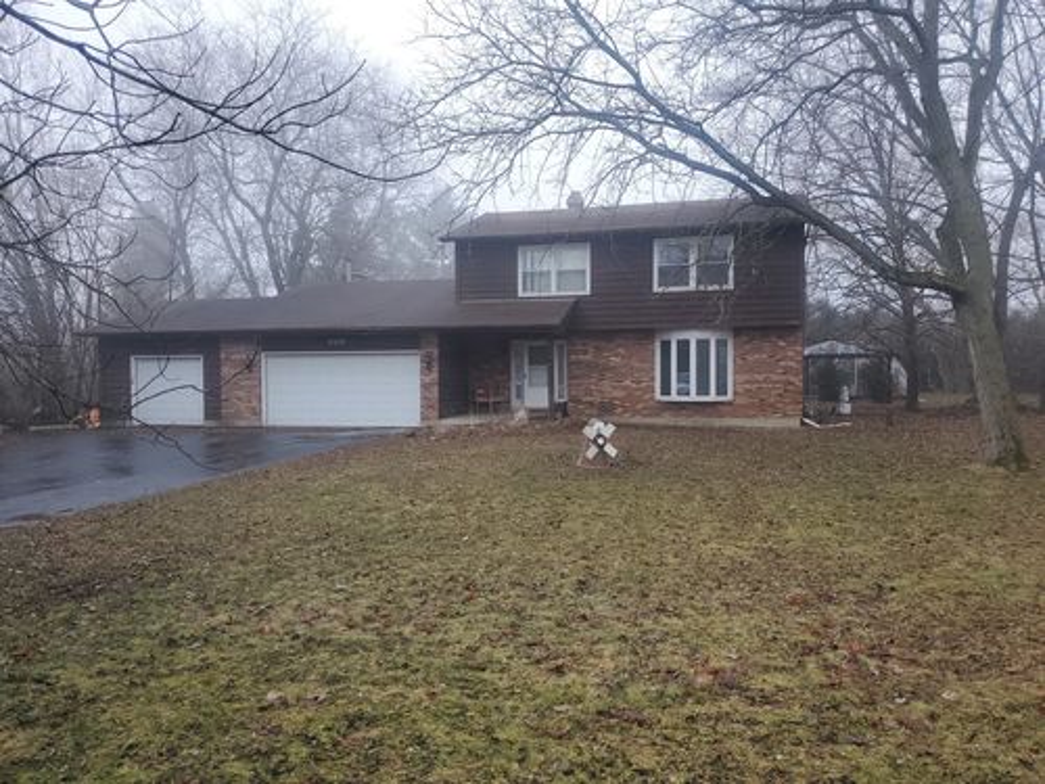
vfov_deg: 53.1
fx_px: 785
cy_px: 392
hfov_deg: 67.3
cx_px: 522
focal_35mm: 26
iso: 50
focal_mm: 4.3
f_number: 1.5
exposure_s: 1/271
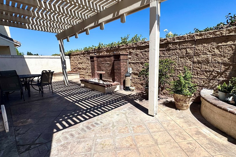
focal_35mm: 18
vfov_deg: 67.3
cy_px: 82
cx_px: 125
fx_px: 118
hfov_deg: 89.9
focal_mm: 2.22
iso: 50
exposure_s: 1/2273
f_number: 2.2
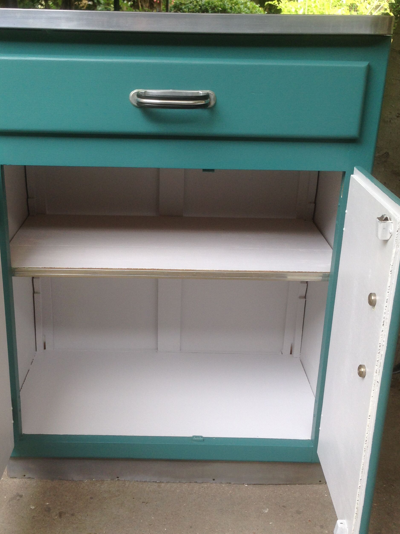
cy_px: 266
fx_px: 662
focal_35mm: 43
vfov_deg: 43.8
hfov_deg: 33.5
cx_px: 165
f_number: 2.4
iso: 50
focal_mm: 4.12
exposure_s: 1/161
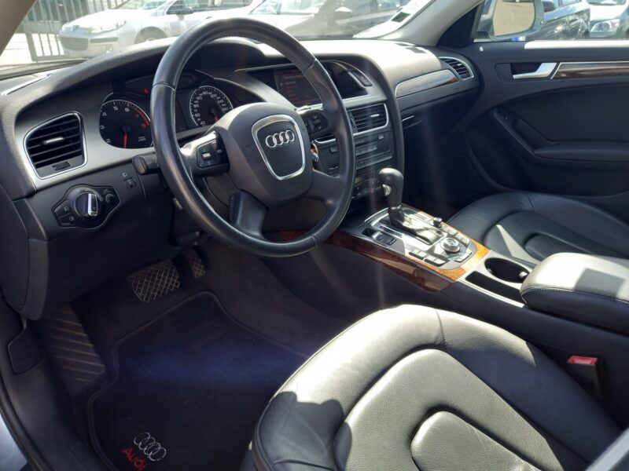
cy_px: 236
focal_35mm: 25
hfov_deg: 69.4
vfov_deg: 54.9
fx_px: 454
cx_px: 314
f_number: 2
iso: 40
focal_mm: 4.6
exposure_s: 1/50
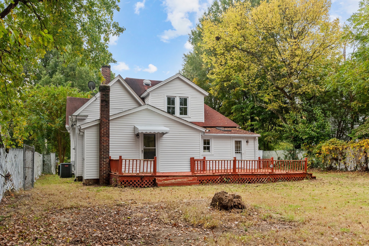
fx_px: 297
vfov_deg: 45.0
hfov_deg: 63.6
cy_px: 123
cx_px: 184
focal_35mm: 29
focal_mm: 29
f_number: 8
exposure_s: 1/400
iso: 800
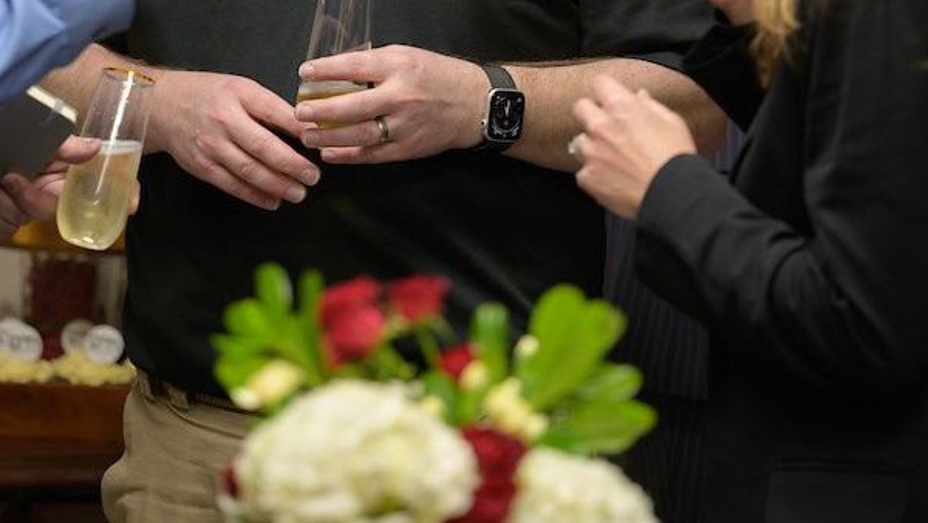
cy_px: -90
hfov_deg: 8.6
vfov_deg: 4.8
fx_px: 6179
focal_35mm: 251
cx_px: 388
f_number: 2.8
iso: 800
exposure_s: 1/200
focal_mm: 120
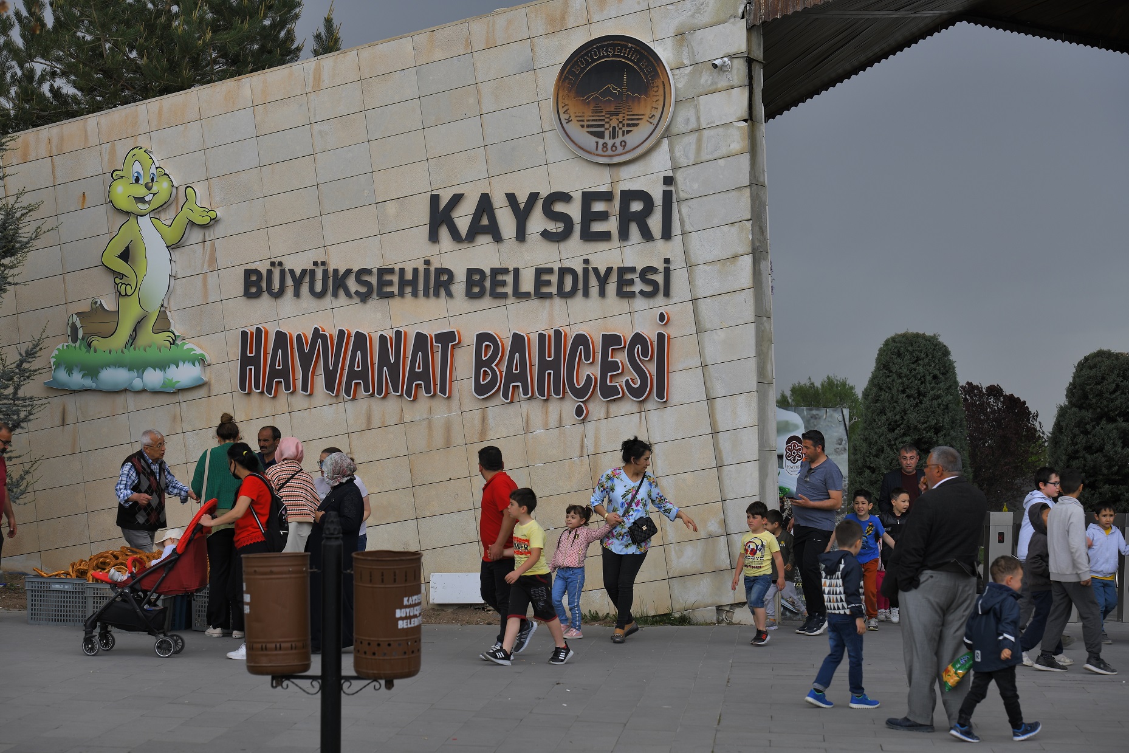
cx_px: 564
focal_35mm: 78
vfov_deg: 17.5
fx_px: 2446
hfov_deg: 26.0
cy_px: 376
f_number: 6.3
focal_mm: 78
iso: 100
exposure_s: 1/200
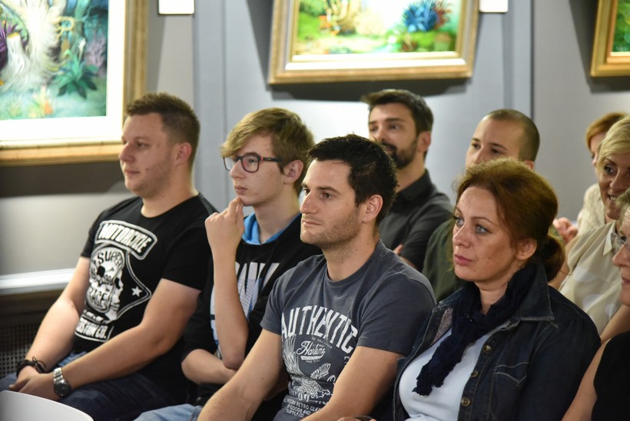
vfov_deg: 13.0
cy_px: 210
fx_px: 1838
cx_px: 315
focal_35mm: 105
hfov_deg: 19.5
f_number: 4
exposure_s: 1/100
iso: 10000
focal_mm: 105
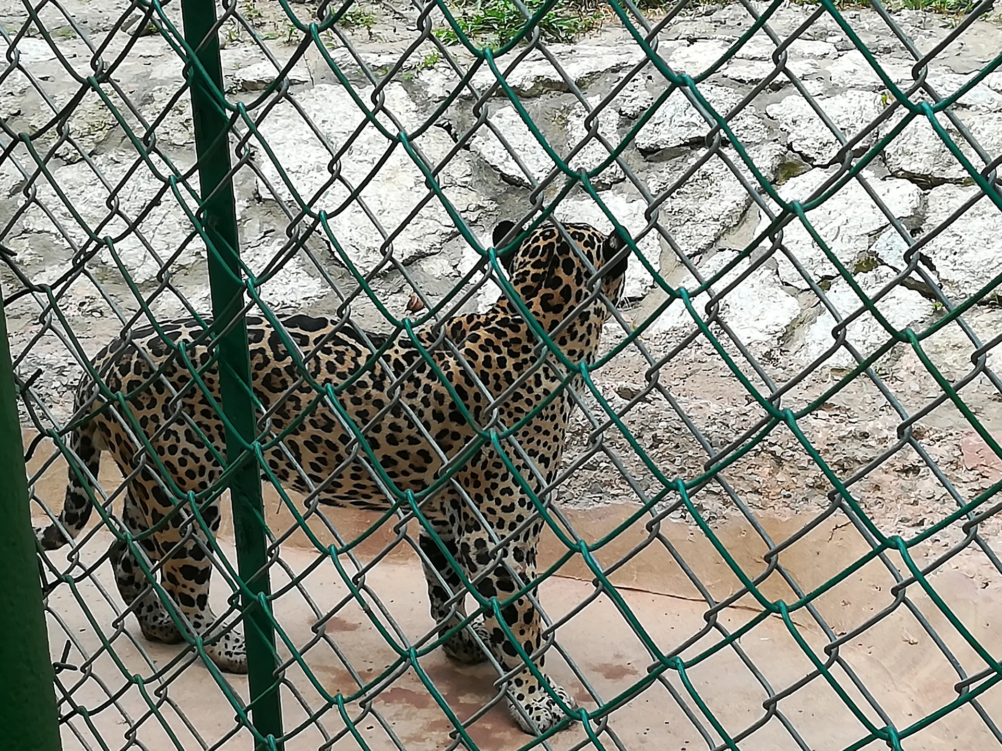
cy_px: 376
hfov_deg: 28.6
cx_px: 501
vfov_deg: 21.6
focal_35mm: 68
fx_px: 1968
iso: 80
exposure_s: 1/60
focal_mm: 3.83
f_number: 2.2
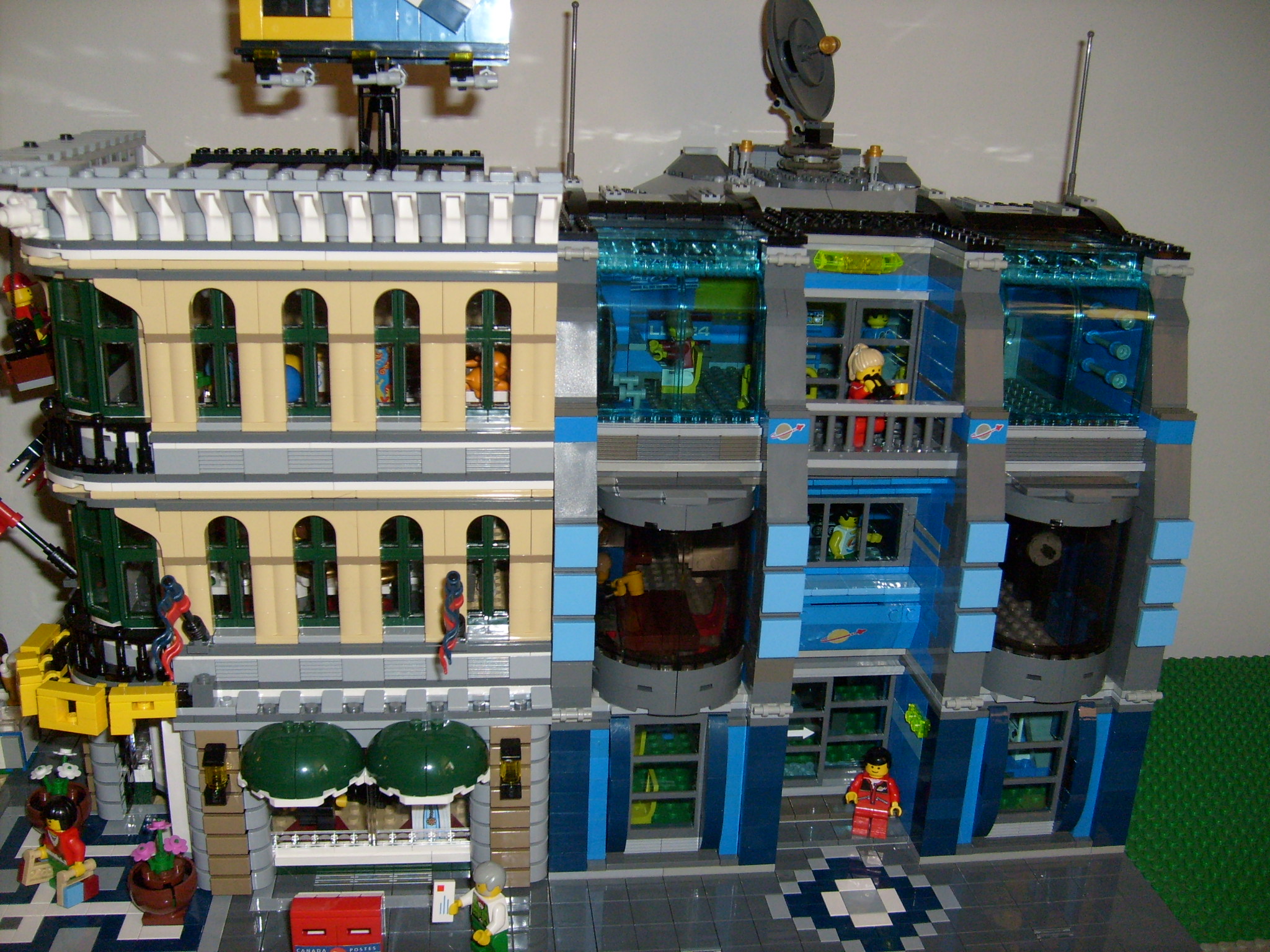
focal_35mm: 35
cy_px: 476
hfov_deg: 52.6
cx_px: 635
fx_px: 1284
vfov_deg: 40.7
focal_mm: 5.8
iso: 100
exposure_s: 1/45
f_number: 2.8
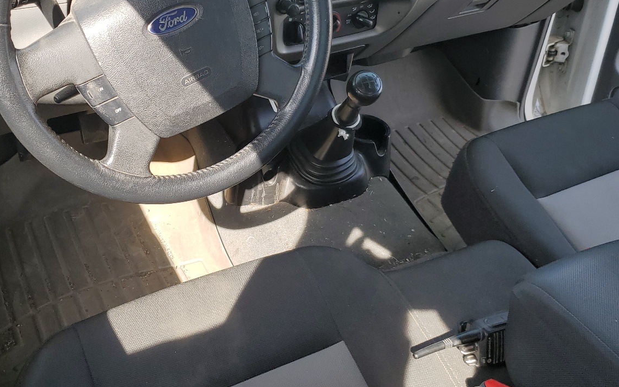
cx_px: 260
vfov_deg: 32.5
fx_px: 658
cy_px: 129
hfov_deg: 50.2
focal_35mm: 39
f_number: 1.5
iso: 50
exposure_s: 1/526
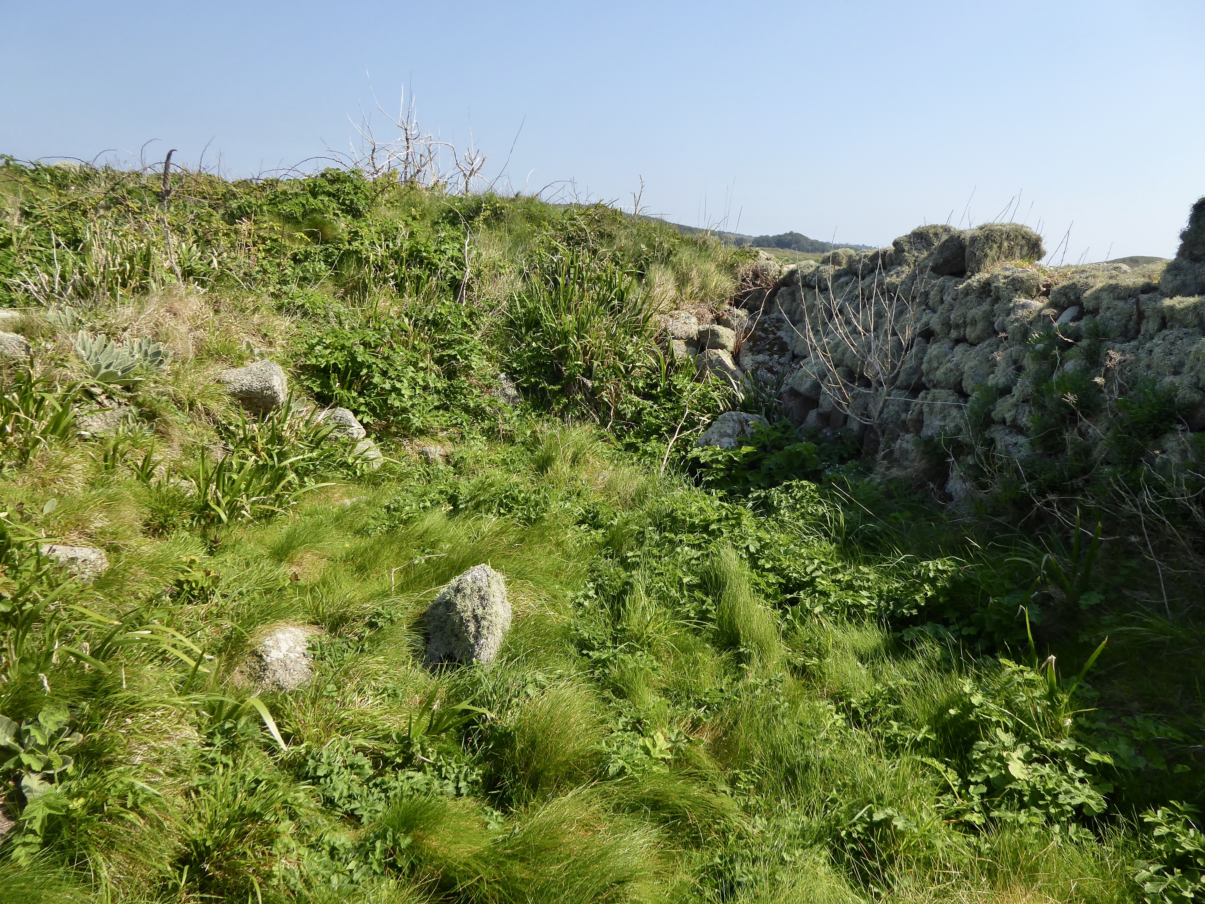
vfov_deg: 56.8
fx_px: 835
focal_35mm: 24
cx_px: 602
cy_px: 452
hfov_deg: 71.6
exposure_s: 1/800
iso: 125
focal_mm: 4.3
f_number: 3.3
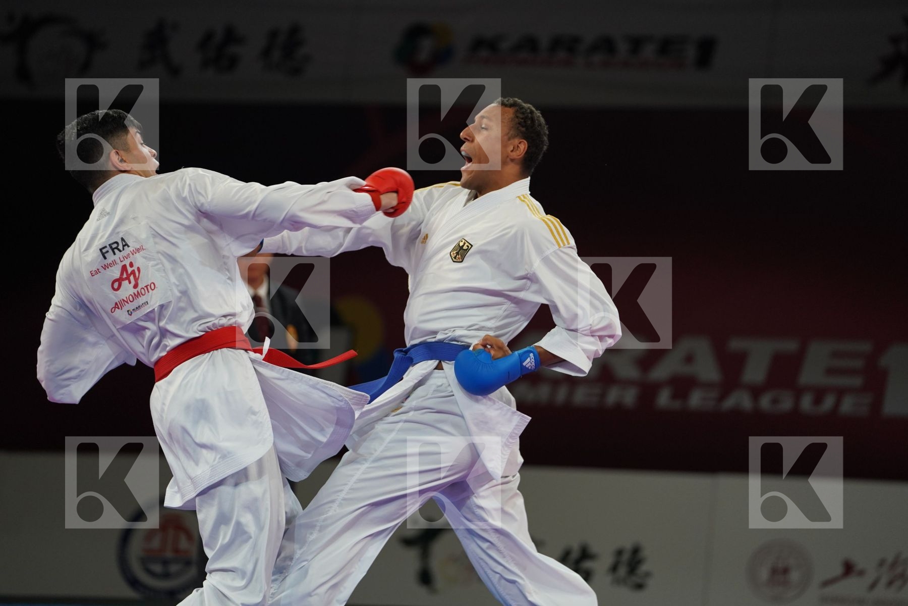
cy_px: 303
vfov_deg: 7.5
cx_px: 454
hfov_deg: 11.2
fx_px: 4641
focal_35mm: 184
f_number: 2.8
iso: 1250
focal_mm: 184
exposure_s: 1/1000
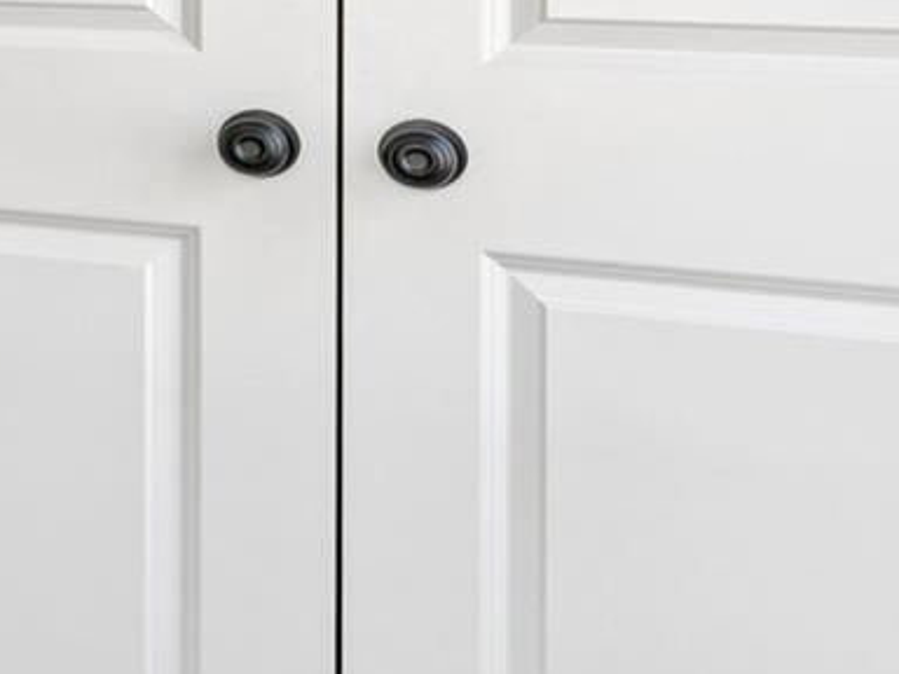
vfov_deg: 16.8
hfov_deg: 14.1
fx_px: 2196
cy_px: -111
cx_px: -1348
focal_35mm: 85
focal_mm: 16.5
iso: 100
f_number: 13
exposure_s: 1/5
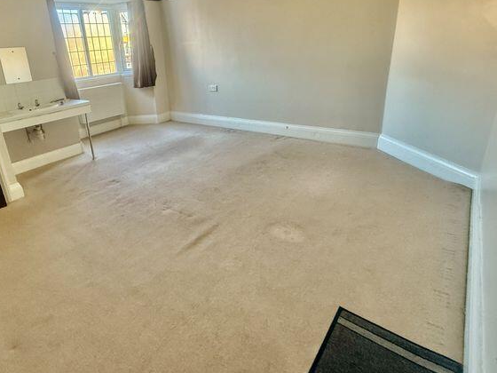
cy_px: 142
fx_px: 287
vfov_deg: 65.1
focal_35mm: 20
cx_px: 163
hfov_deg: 78.9
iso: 320
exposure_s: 1/74
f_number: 2.2
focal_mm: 2.22
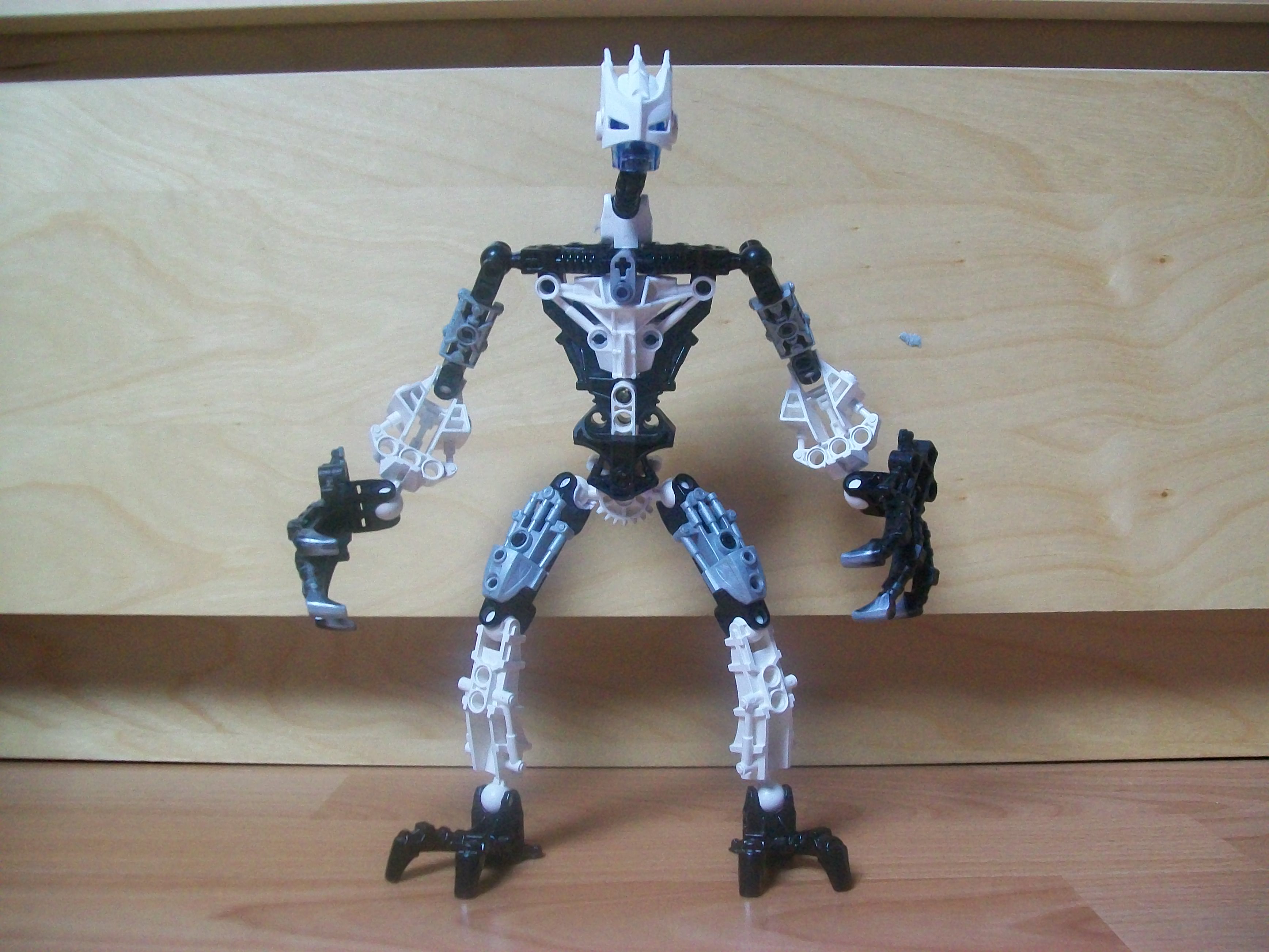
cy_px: 476
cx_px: 634
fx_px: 1320
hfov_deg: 51.4
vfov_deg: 39.7
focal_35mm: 36
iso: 200
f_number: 2.7
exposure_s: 1/8
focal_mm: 6
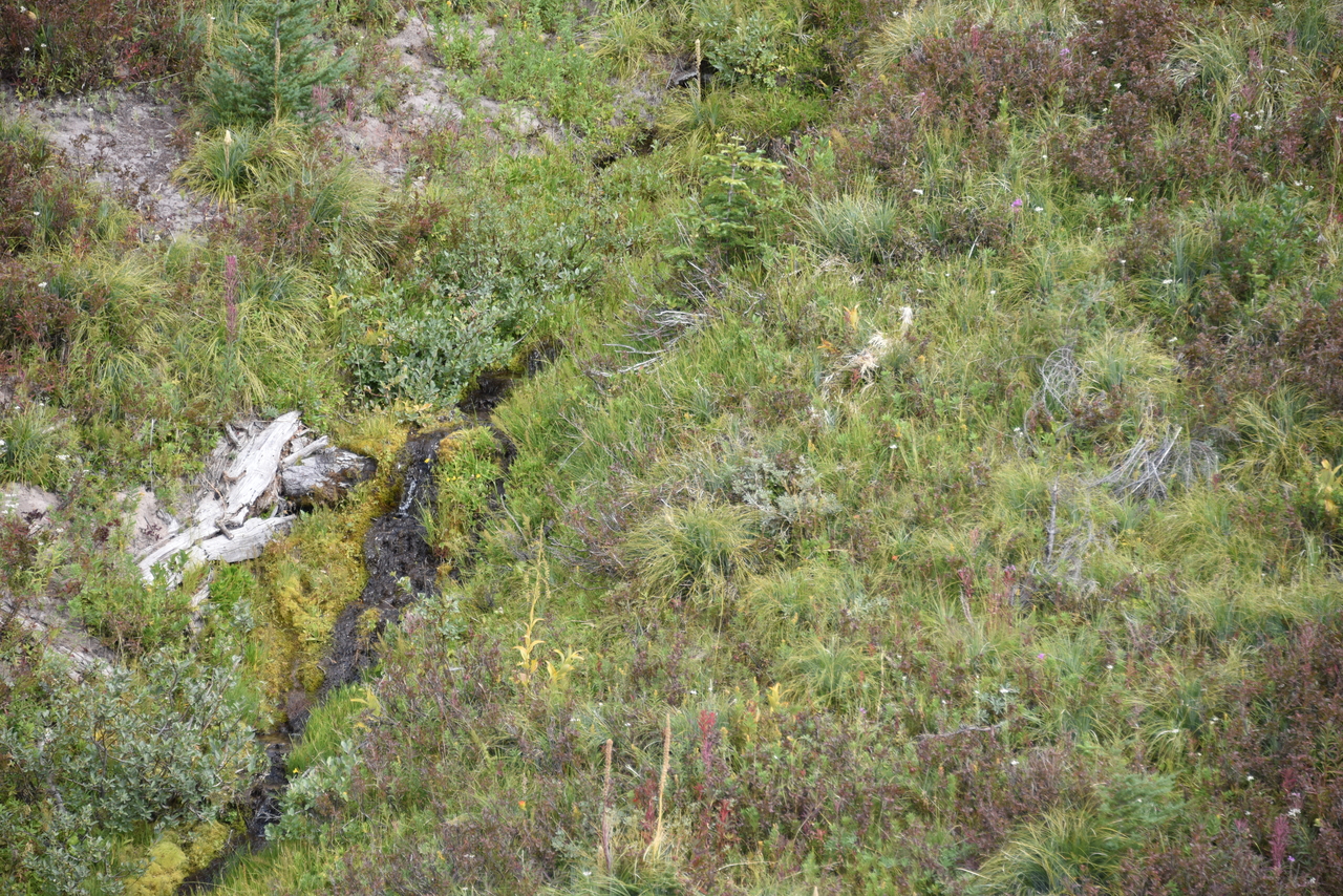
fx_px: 6343
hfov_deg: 12.1
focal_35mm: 170
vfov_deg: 8.1
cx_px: 672
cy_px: 448
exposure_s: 1/400
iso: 220
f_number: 5.6
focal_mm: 170
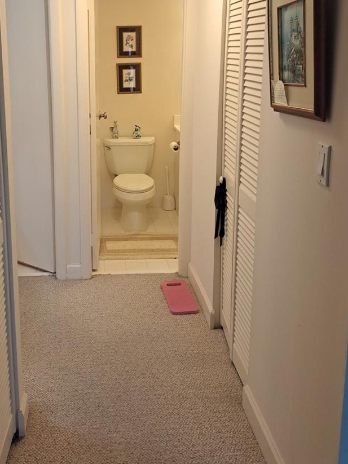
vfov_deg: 51.2
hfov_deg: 40.2
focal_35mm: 35
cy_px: 138
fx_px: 469
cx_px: 116
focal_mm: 5.23
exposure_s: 1/60
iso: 80
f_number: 1.8
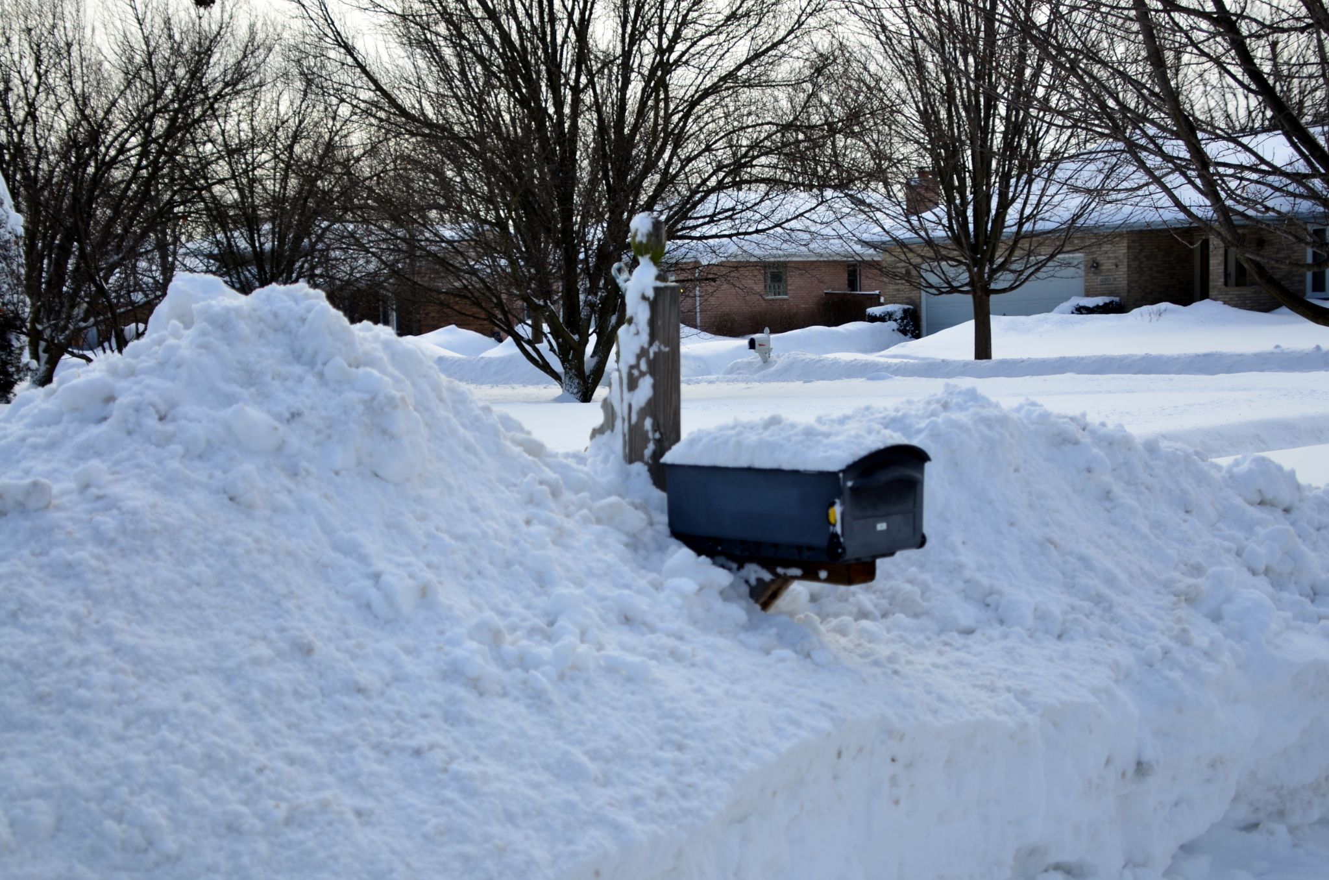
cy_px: 440
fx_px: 2210
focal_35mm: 60
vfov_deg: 22.5
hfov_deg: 33.5
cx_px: 664
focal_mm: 40
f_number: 4.2
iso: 100
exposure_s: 1/800
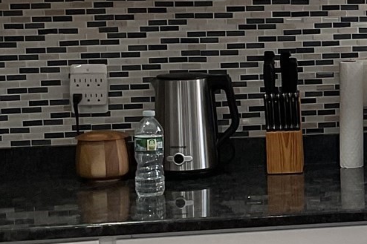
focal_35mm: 125
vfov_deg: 11.0
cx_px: 485
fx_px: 1274
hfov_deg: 15.6
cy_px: 93
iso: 40
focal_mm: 3
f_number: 1.8
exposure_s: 1/60
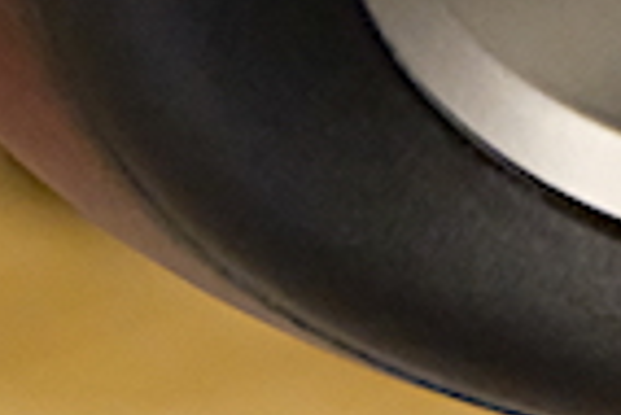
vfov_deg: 2.8
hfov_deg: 4.2
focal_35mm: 479
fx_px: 8271
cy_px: -736
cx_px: 1469
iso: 5000
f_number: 5.6
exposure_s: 1/60
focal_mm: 45.2
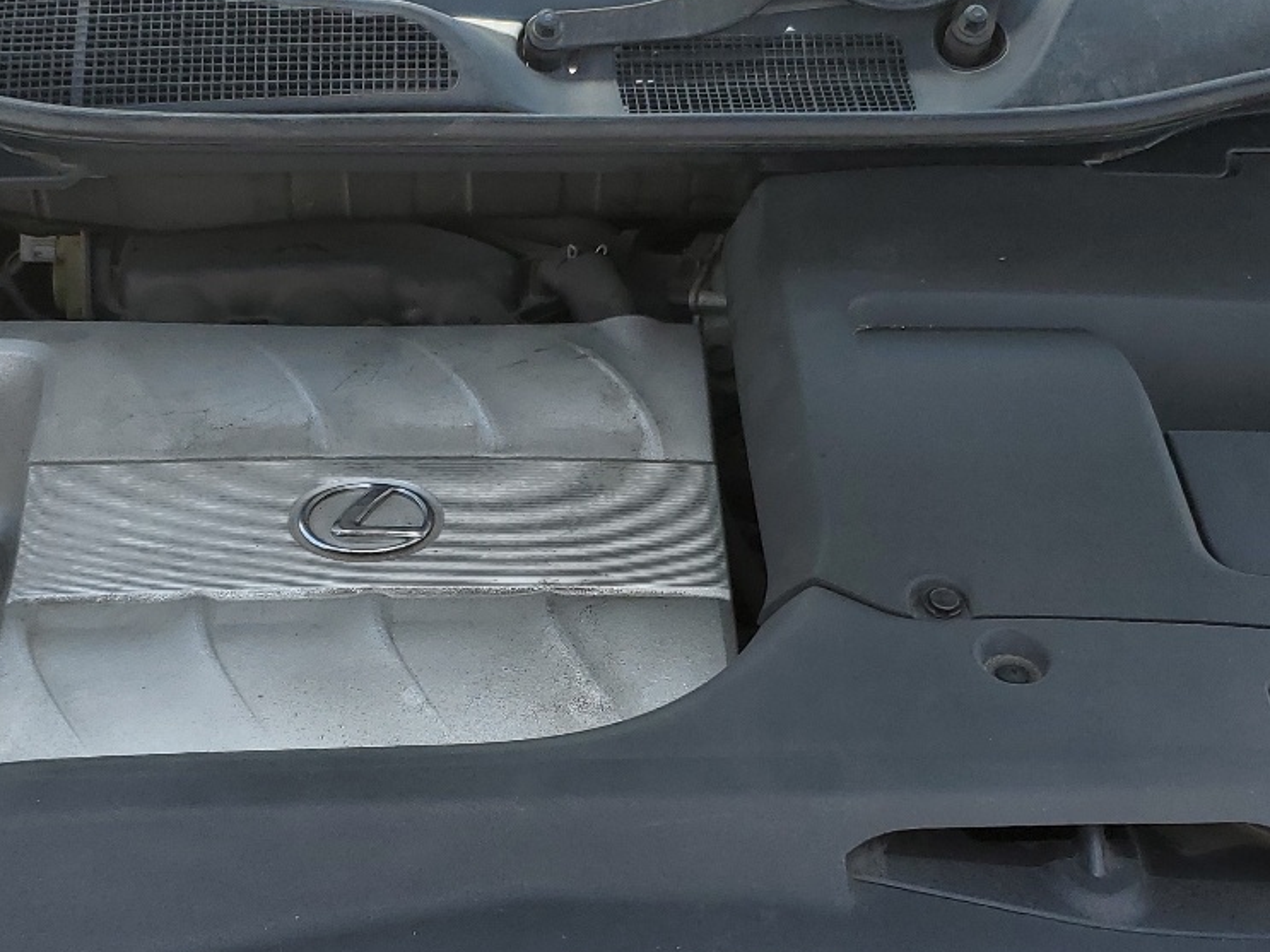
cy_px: 521
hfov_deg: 34.3
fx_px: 2054
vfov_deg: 26.1
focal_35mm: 56
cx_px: 561
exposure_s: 1/1111
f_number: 1.5
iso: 50
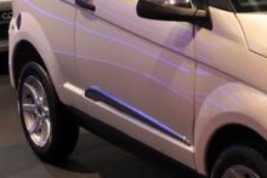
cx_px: 310
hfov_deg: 17.2
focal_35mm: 114
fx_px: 846
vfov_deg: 12.0
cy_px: 81
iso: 200
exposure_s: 1/40
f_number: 3.8
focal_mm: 22
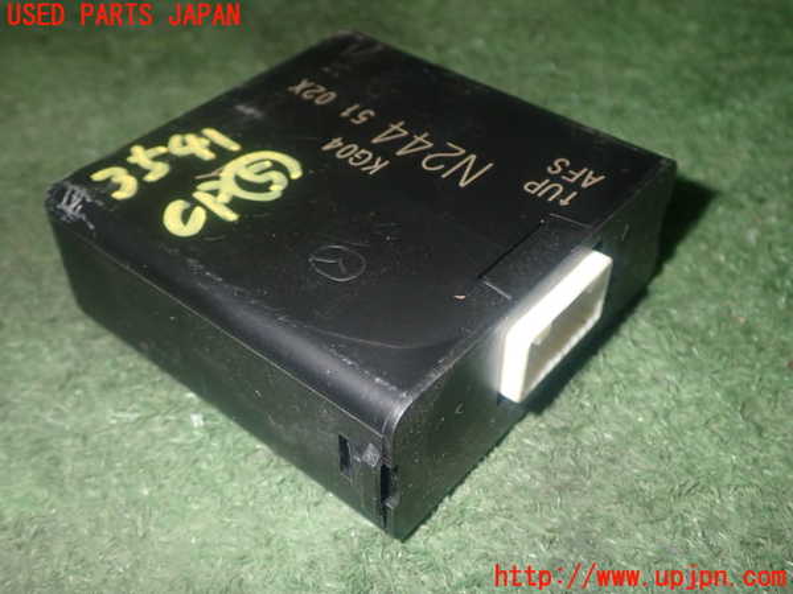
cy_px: 297
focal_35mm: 41
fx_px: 939
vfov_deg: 35.1
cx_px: 396
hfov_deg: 45.8
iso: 500
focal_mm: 7.31
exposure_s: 1/40
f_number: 8
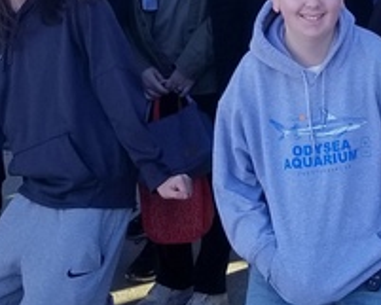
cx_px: 167
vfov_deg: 11.4
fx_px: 1455
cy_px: -170
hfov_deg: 14.9
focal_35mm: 129
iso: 50
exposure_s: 1/718
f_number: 1.7
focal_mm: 4.3
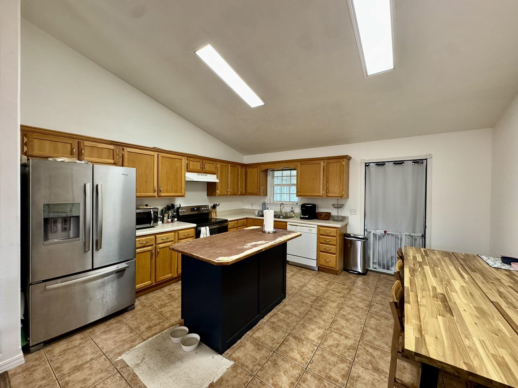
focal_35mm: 14
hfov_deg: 102.1
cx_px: 259
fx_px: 209
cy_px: 194
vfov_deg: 85.7
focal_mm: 2.22
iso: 250
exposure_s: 1/60
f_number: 2.2
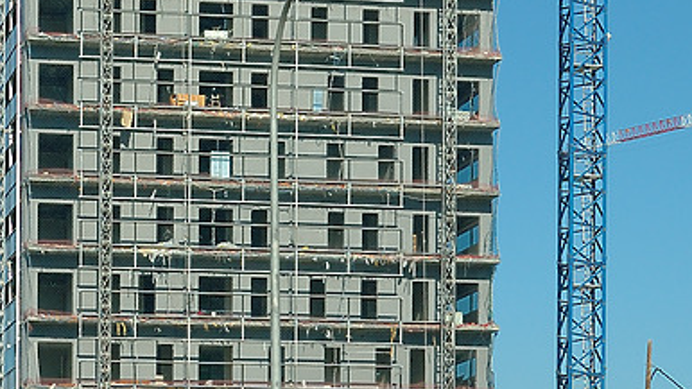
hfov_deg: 15.4
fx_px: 2550
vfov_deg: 8.7
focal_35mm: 139
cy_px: 11
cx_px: 206
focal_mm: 38
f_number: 9
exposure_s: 1/500
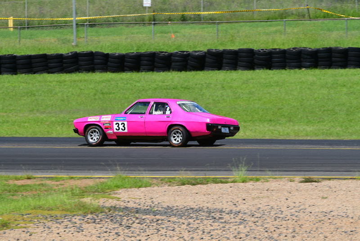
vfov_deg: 3.4
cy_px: 120
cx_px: 180
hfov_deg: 5.1
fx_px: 4051
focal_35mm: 405
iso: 400
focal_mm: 270
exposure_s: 1/500
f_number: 13
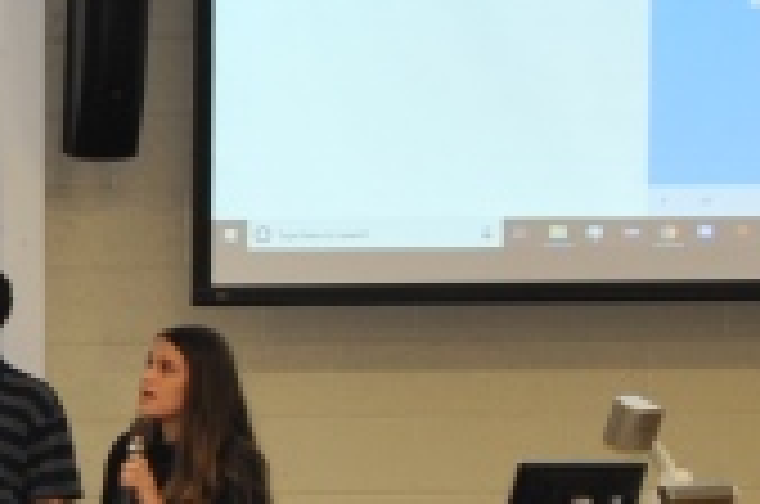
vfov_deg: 6.1
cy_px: 497
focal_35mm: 225
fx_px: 4741
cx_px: -872
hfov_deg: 8.6
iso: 1000
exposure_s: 1/60
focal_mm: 38
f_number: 5
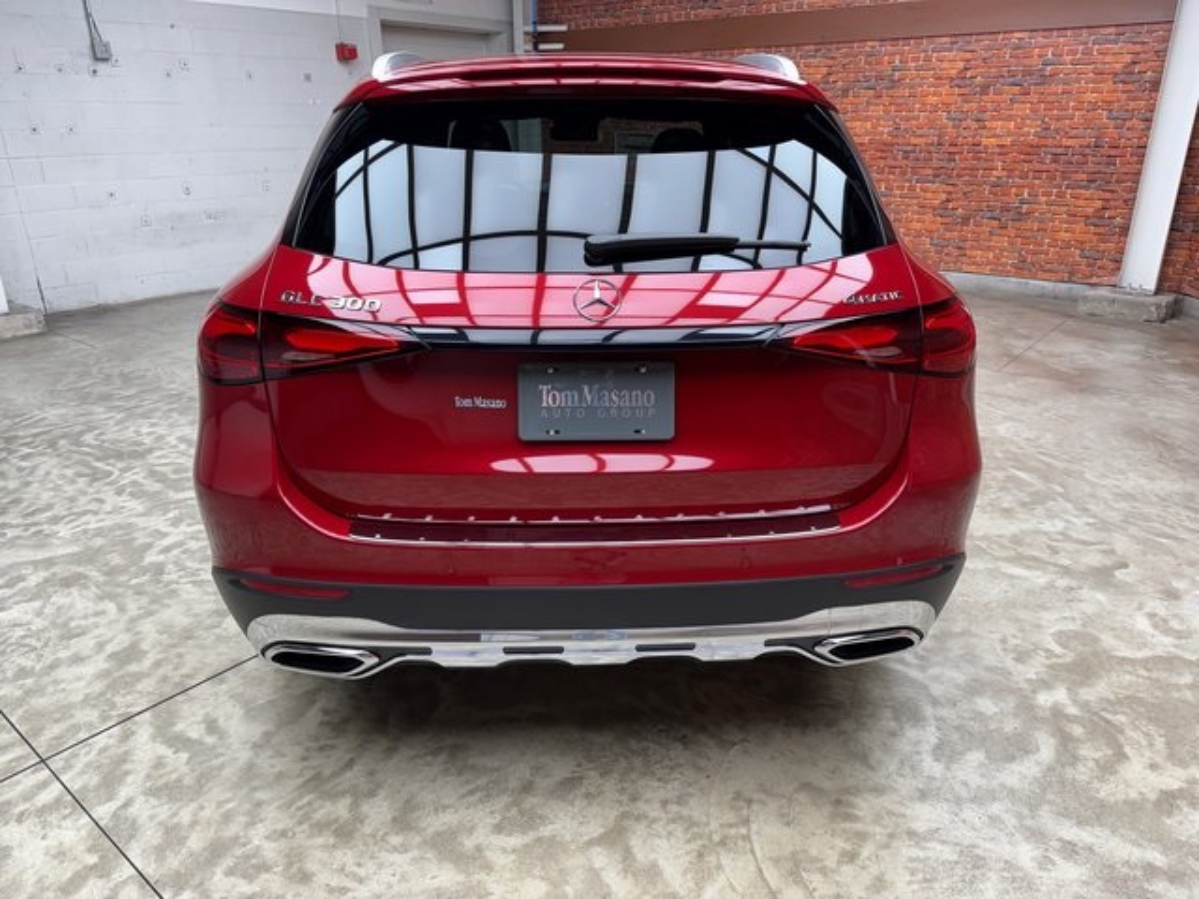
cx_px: 600
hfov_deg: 71.6
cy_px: 450
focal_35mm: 24
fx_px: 831
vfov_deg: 56.8
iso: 100
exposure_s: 1/120
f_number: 1.78
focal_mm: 6.76
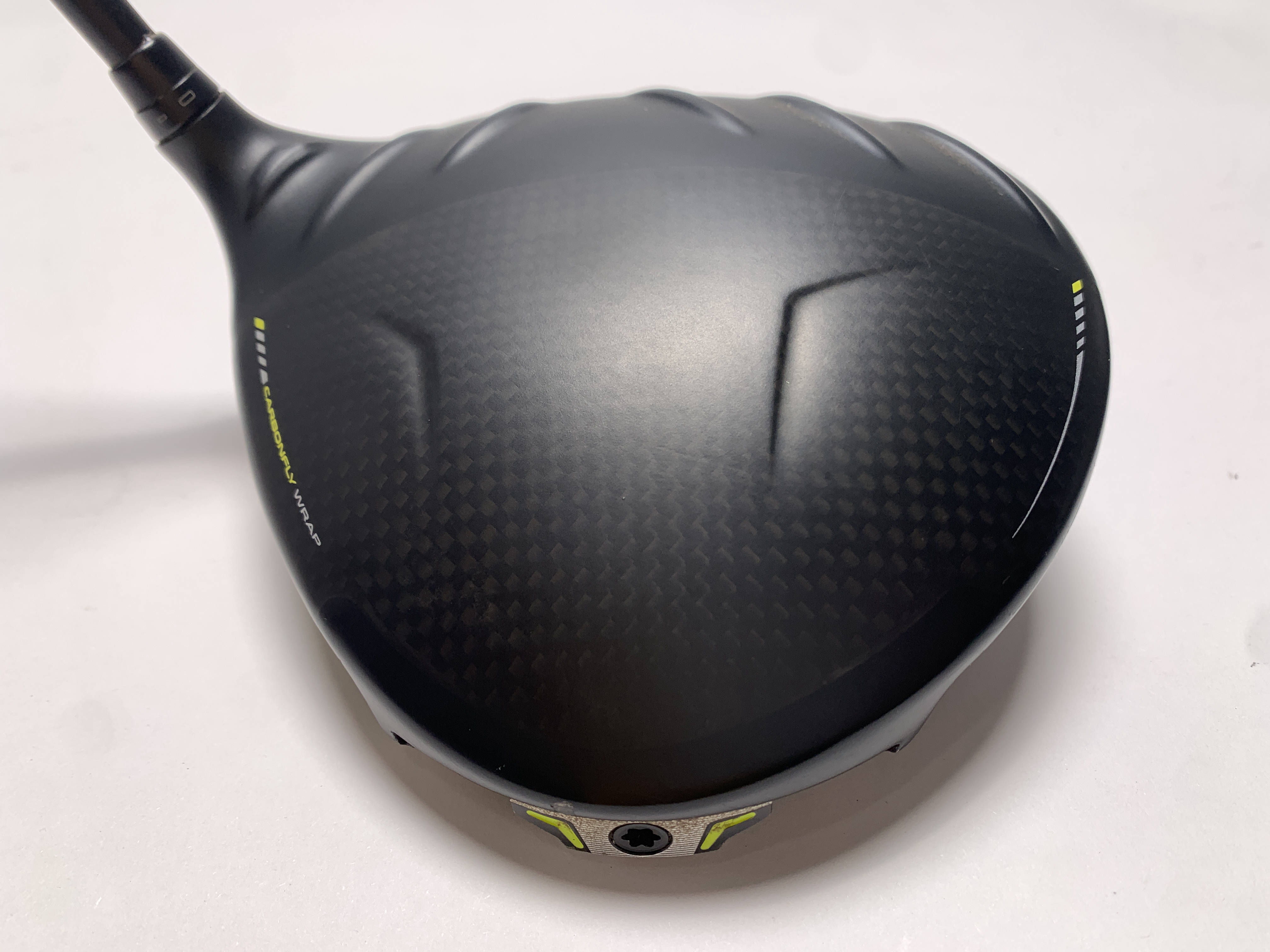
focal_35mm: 26
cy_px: 476
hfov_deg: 67.3
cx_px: 635
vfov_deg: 53.1
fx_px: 954
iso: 25
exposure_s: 1/283
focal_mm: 4.25
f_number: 1.8
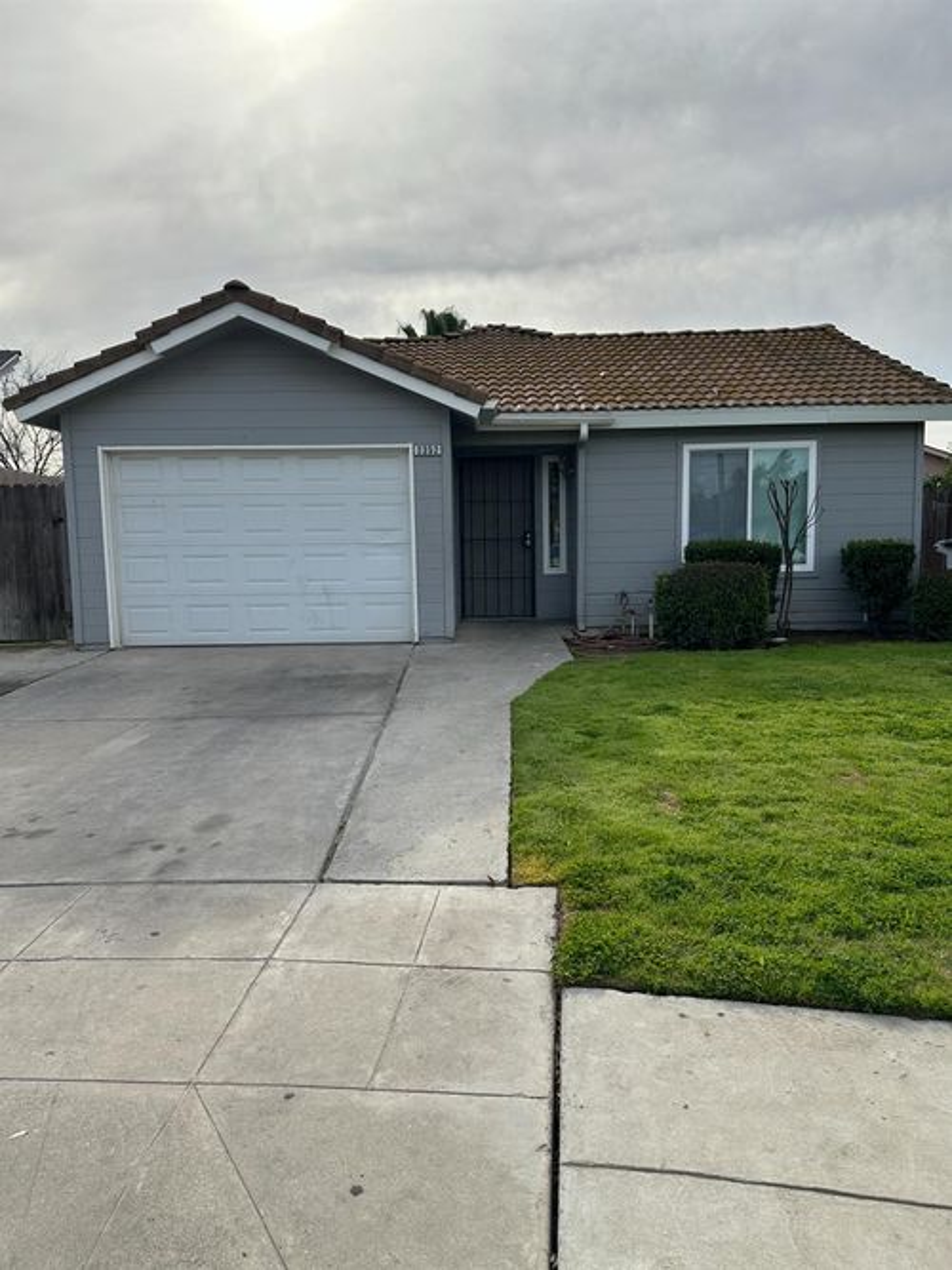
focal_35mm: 24
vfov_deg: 71.6
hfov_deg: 56.8
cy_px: 635
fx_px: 880
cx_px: 476
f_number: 1.78
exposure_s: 1/5848
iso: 80
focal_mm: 6.86
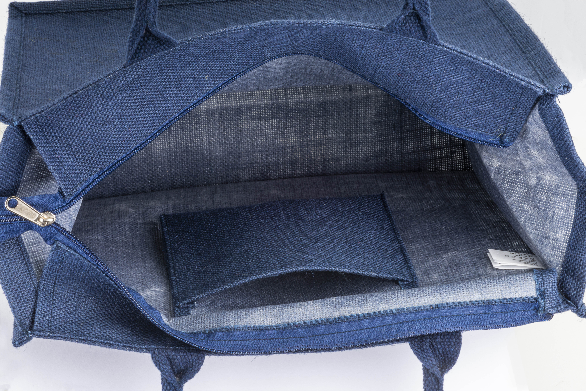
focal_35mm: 105
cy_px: 196
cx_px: 293
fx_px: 1710
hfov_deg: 19.5
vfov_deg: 13.1
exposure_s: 1/160
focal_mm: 105
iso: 250
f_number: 32
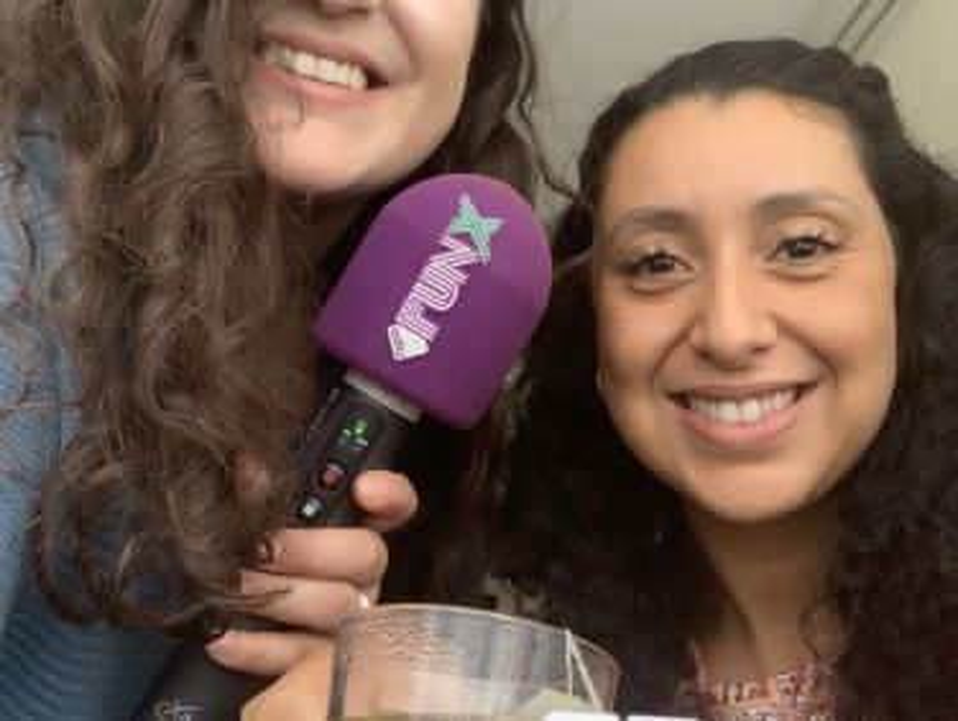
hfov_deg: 56.8
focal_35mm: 32
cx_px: 479
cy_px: 360
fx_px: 886
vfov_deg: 44.2
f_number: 2.2
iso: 200
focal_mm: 2.87
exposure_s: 1/60
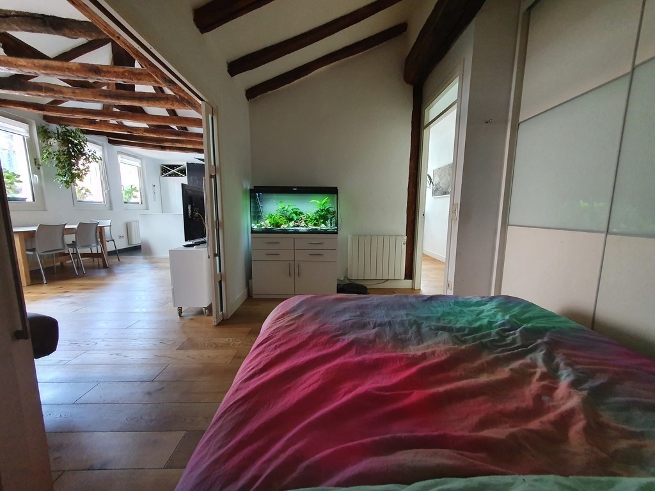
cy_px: 246
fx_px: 246
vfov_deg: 89.9
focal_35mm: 13
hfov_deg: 106.2
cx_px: 328
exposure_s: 1/33
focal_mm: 1.8
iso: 320
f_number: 2.2
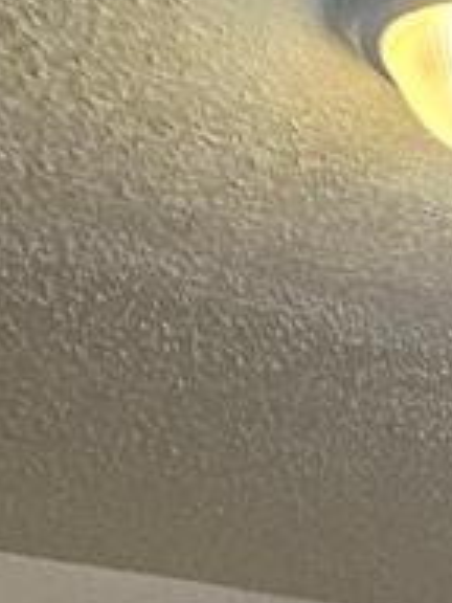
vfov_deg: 13.9
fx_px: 1811
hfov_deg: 9.4
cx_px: 1529
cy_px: 1407
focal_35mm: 104
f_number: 2.2
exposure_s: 1/60
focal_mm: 2.2
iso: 200
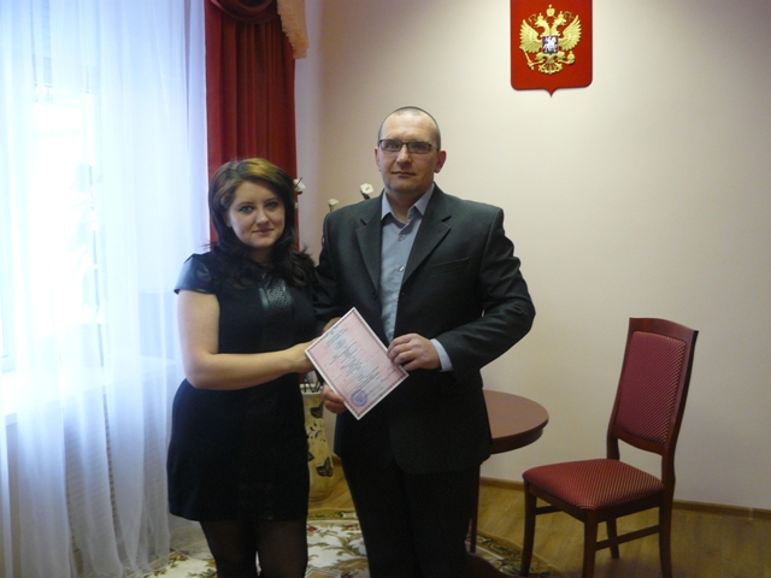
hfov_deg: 51.4
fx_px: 802
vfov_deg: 39.7
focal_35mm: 36
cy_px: 289
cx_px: 386
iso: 200
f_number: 2.8
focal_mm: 6
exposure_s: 1/30
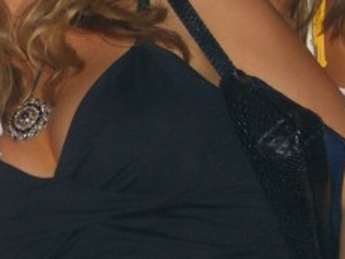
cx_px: -30
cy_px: 0
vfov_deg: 7.5
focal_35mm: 198
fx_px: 1975
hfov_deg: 9.9
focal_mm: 11.8
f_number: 3.6
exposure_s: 1/60
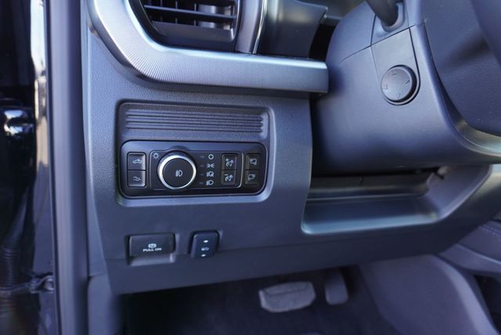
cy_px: 168
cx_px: 250
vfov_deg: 53.2
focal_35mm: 24
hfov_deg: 73.7
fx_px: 334
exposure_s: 1/60
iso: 400
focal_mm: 16
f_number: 4
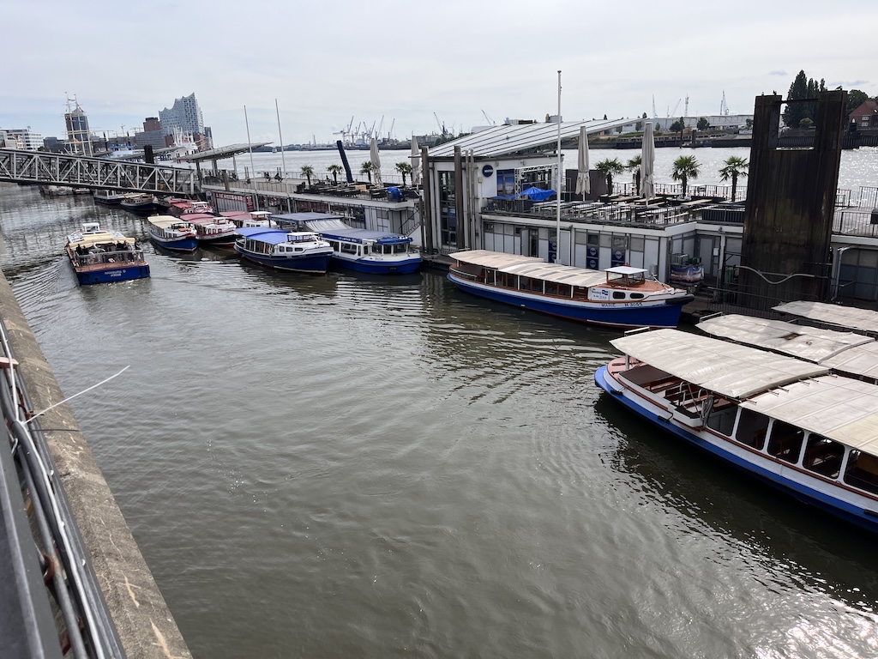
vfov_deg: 53.1
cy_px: 330
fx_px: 659
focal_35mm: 26
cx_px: 439
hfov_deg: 67.3
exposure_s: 1/3521
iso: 50
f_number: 1.6
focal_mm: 5.1
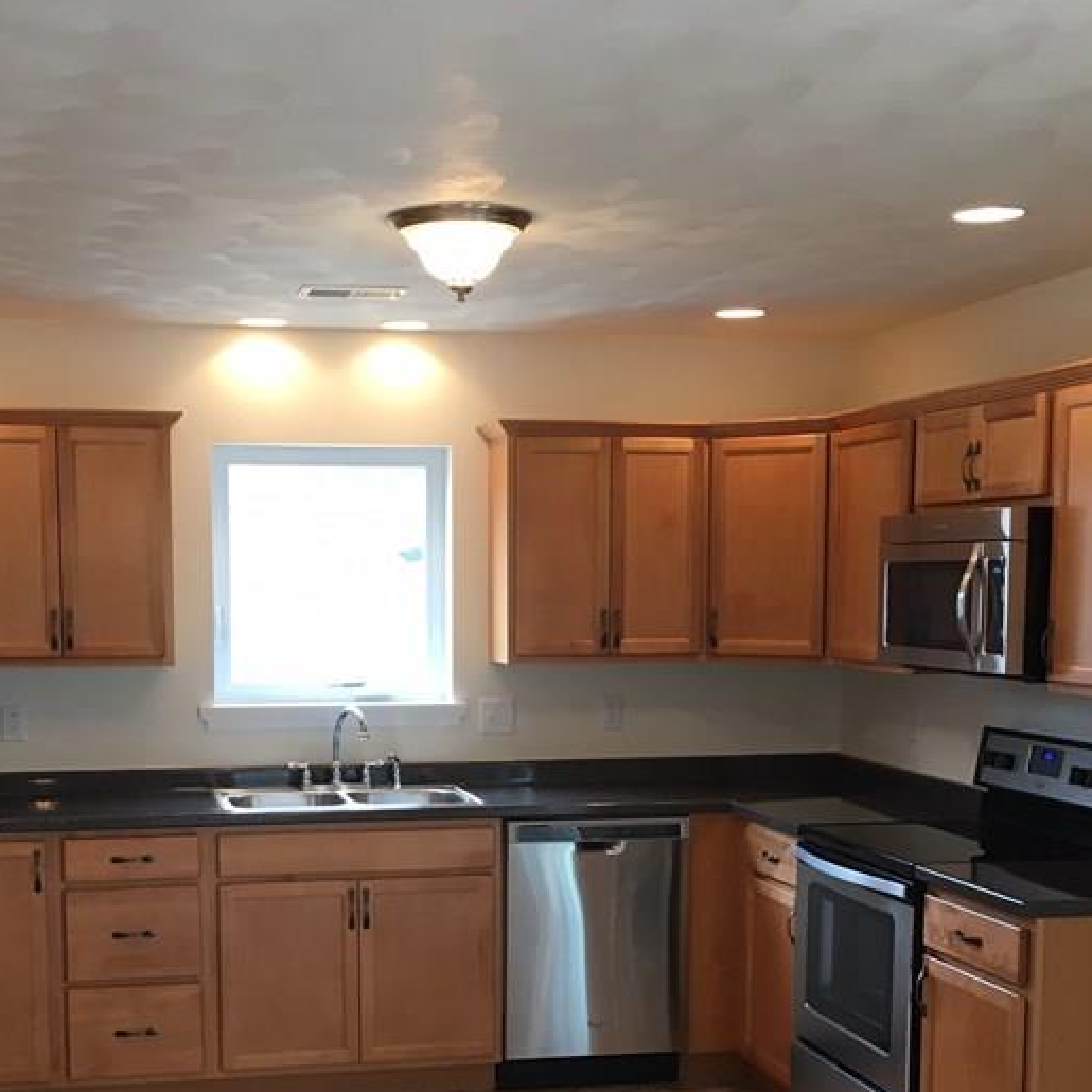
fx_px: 1820
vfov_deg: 32.9
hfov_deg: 33.3
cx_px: 469
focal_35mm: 51
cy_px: 793
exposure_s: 1/30
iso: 25
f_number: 2.2
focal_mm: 4.15
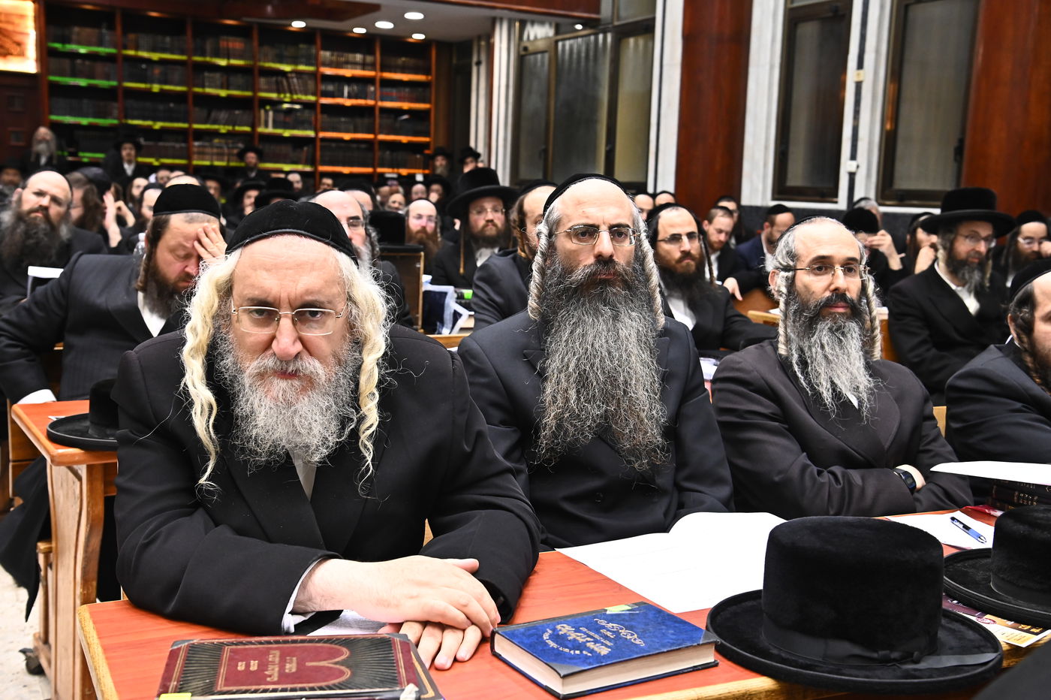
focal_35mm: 42
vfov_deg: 31.9
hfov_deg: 46.4
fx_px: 1226
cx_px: 526
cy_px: 350
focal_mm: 42
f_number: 6.3
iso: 2500
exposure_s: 1/200
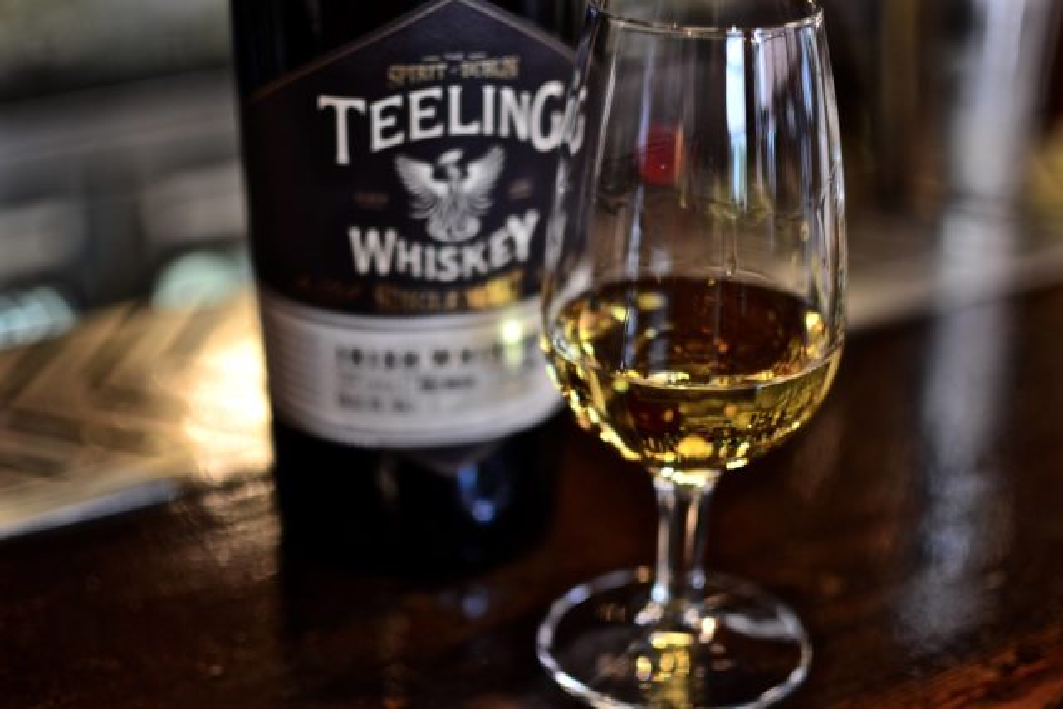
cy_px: 354
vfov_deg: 25.8
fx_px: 1550
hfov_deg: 37.8
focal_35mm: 52
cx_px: 532
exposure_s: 1/30
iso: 200
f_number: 1.8
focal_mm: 35
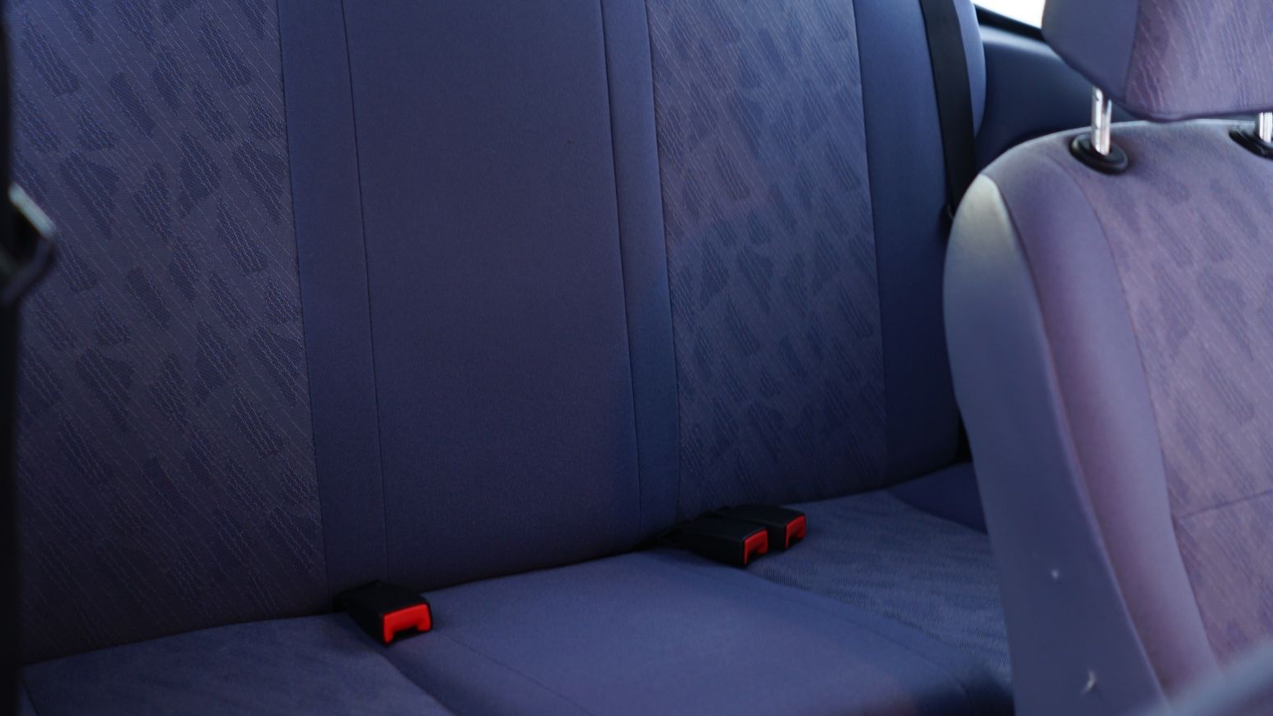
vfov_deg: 25.4
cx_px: 592
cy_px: 263
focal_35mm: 47
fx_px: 1587
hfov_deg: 43.7
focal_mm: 28
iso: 100
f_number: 2
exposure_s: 1/4
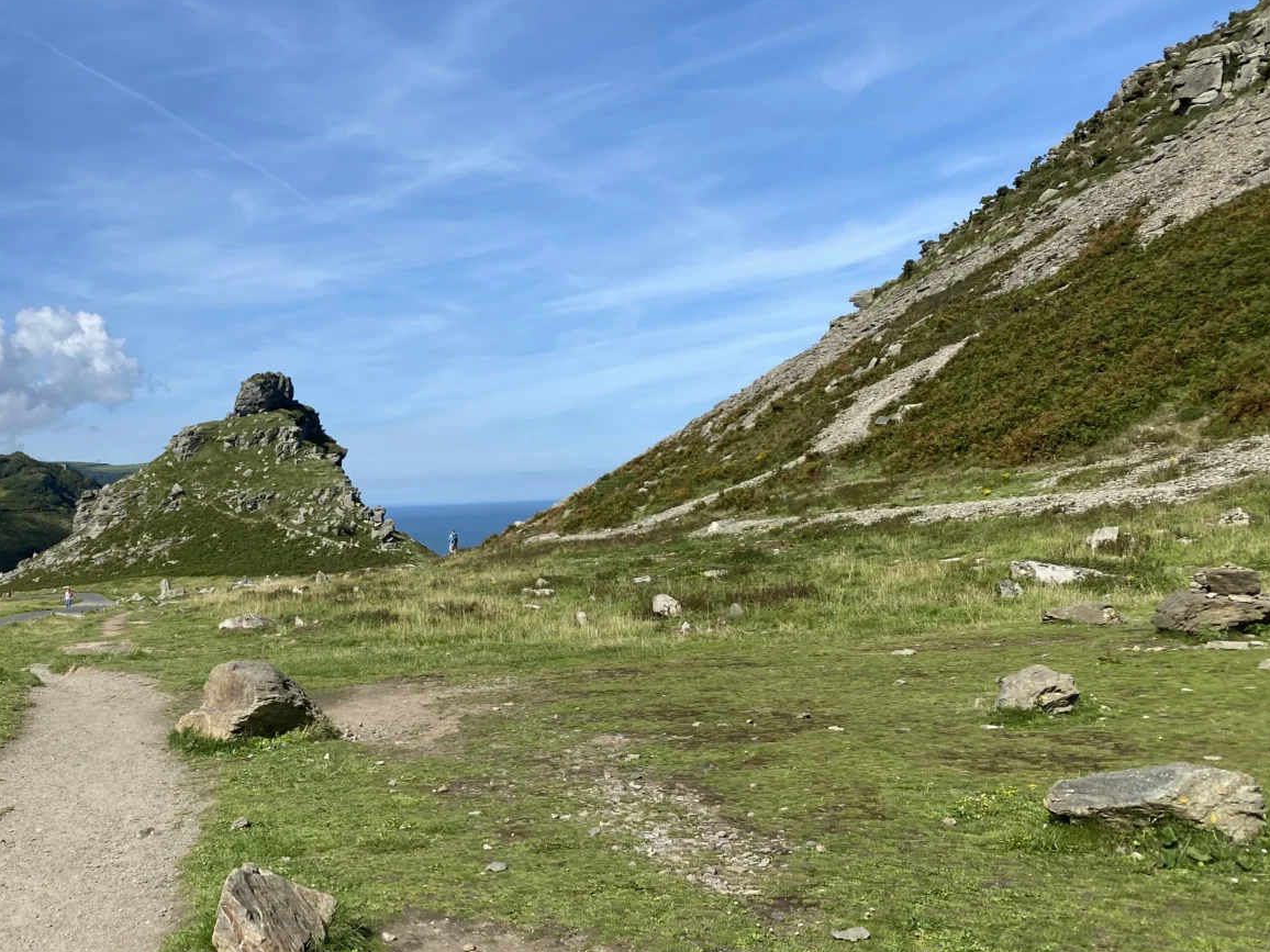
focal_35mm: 36
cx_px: 402
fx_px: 1321
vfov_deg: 39.6
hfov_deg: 50.2
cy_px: 496
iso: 32
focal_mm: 4.25
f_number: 1.8
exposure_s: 1/3610
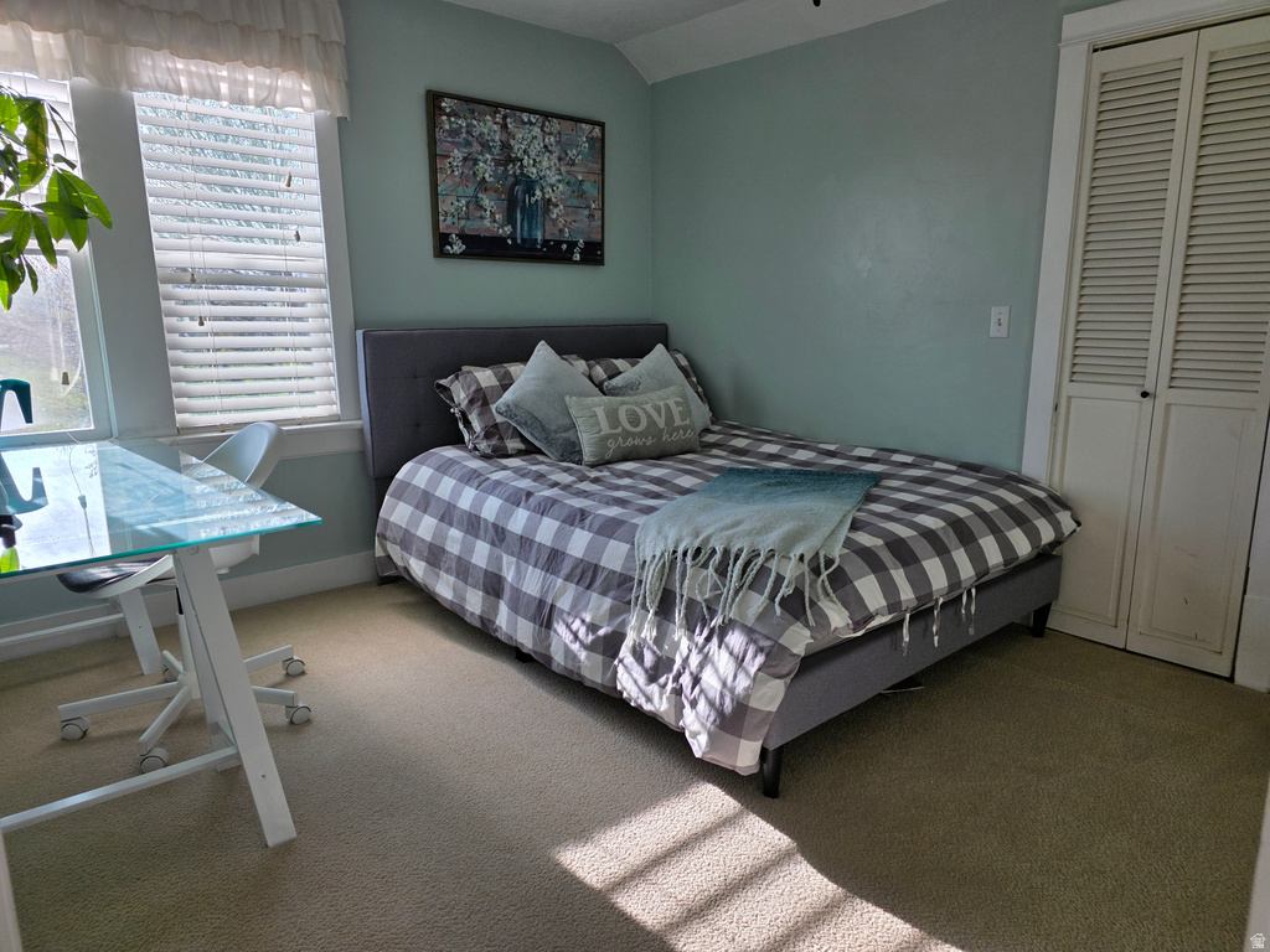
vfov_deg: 58.9
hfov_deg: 73.9
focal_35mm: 23
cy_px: 476
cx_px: 635
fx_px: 844
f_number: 1.7
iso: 32
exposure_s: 1/359
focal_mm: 6.3
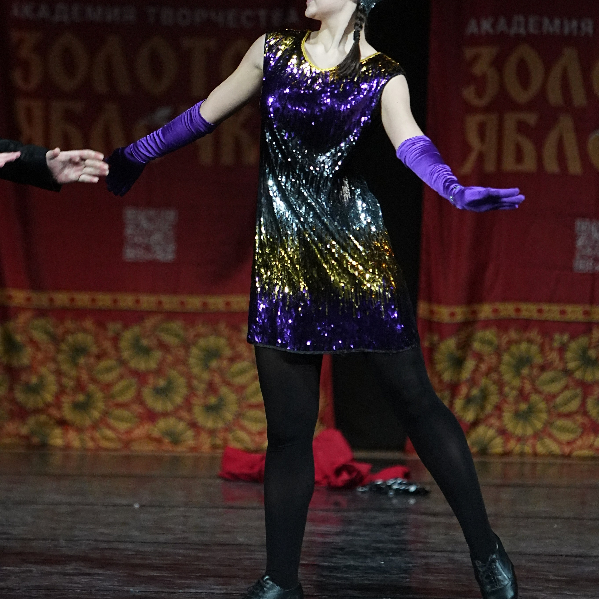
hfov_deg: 5.7
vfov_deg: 5.7
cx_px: 300
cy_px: 240
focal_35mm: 307
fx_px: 6010
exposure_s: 1/500
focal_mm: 160
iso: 5000
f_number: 2.8
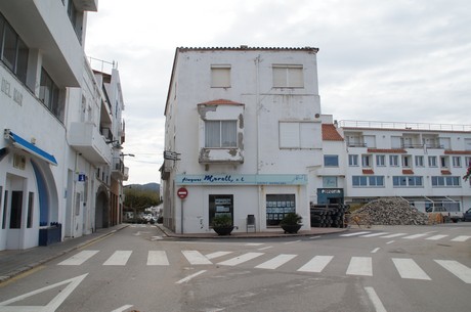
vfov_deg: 47.8
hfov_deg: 67.5
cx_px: 236
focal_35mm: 27
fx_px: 353
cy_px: 156
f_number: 7.1
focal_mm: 18
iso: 100
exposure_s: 1/250
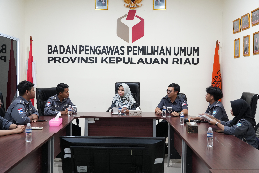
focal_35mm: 38
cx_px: 130
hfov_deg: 50.7
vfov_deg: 35.1
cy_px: 86
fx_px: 273
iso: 1600
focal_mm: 38
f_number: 4
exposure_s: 1/40
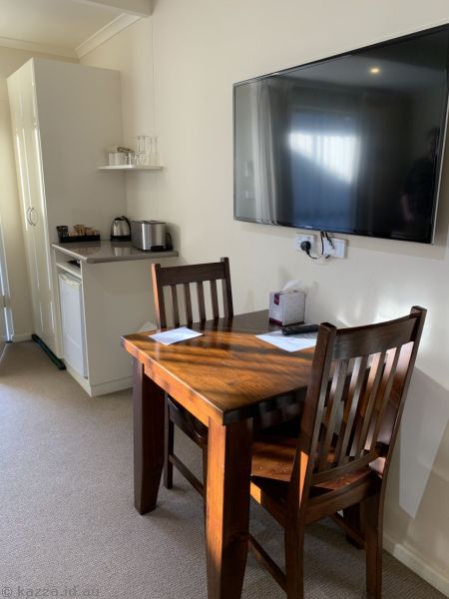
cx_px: 224
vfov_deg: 67.3
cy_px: 300
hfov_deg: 53.1
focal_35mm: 26
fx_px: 450
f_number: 1.8
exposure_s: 1/50
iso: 50
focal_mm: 4.25
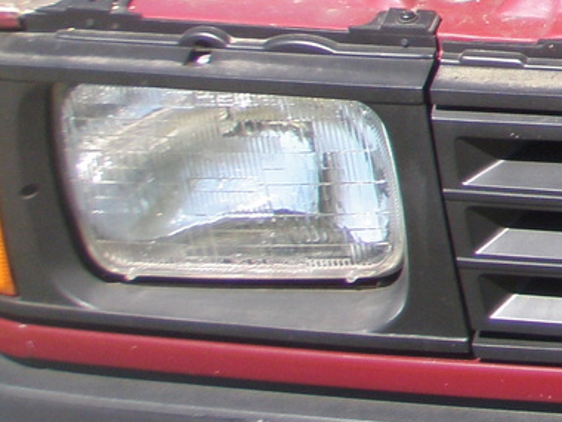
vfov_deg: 9.1
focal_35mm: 160
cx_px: 1174
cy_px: -157
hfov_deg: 11.1
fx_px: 2598
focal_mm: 6.7
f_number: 3.5
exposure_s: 1/320
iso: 80
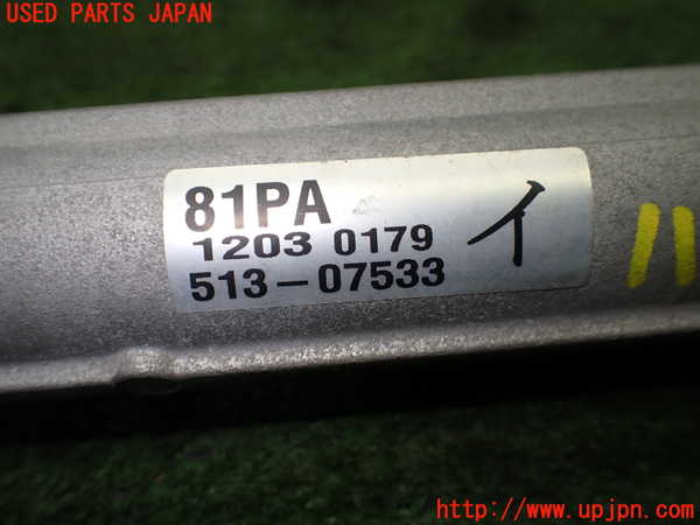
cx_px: 350
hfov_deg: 60.0
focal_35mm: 30
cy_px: 262
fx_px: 607
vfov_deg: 46.8
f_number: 2.3
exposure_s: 1/125
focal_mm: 5.4
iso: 125
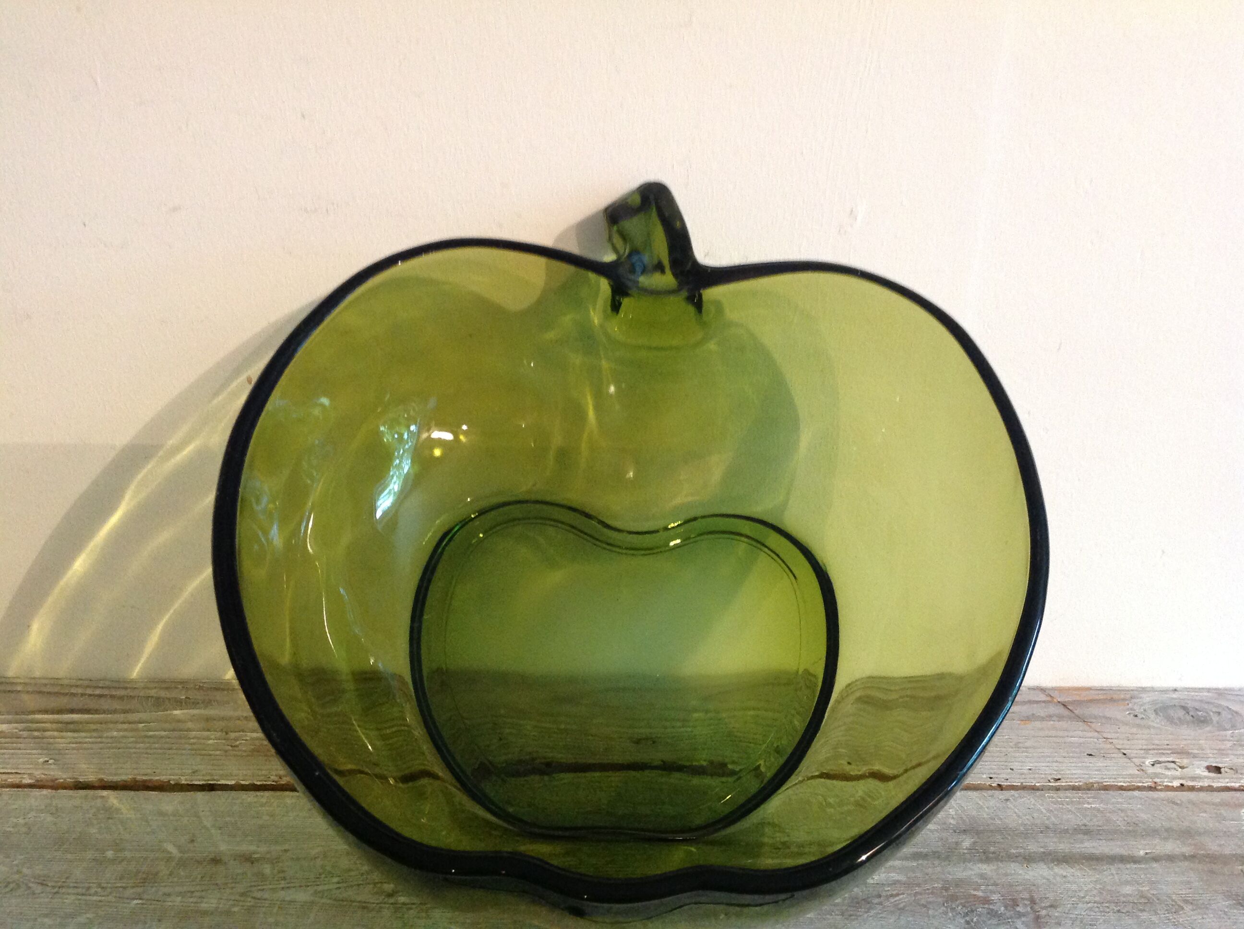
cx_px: 622
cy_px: 464
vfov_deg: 40.6
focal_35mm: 35
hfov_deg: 52.7
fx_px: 1256
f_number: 2.4
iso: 320
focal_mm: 4.28
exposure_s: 1/15
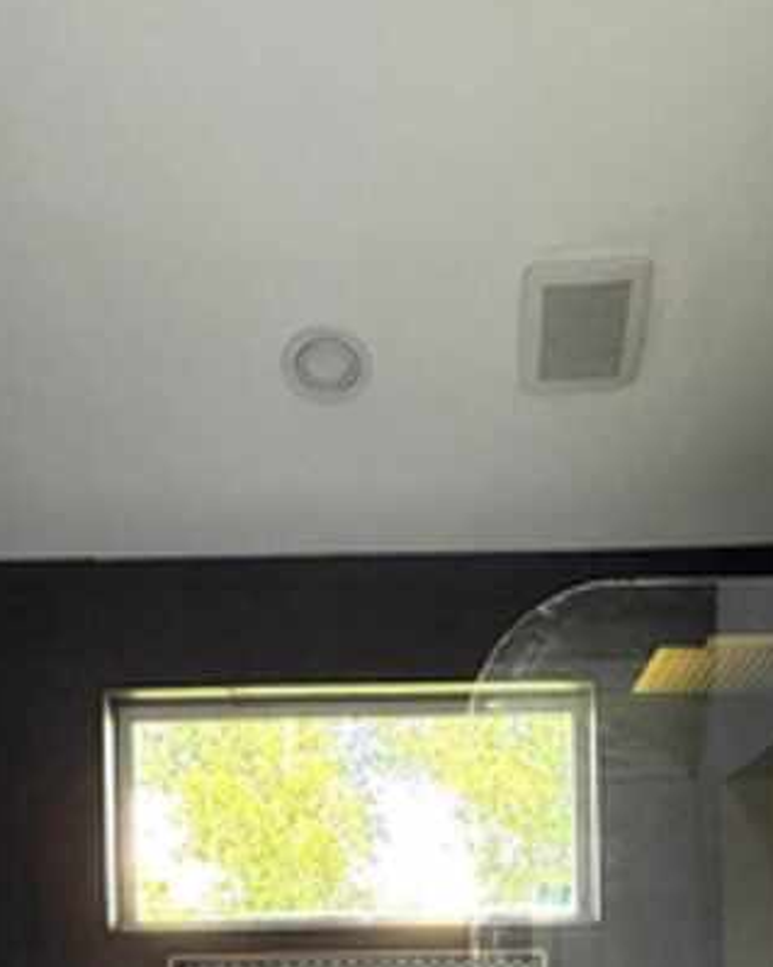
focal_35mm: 44
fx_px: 1259
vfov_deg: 36.3
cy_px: 1037
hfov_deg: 34.1
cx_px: 416
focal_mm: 2.22
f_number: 2.2
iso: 320
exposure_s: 1/84
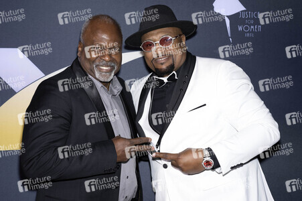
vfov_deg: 27.0
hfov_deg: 39.6
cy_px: 100
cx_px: 151
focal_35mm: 50
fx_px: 419
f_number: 5.6
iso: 800
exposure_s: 1/200
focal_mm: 50
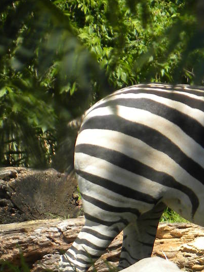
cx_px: 264
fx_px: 7960
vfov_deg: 2.0
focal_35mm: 1013
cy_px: 349
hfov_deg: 1.5
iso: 64
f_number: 5
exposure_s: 1/230
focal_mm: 59.9
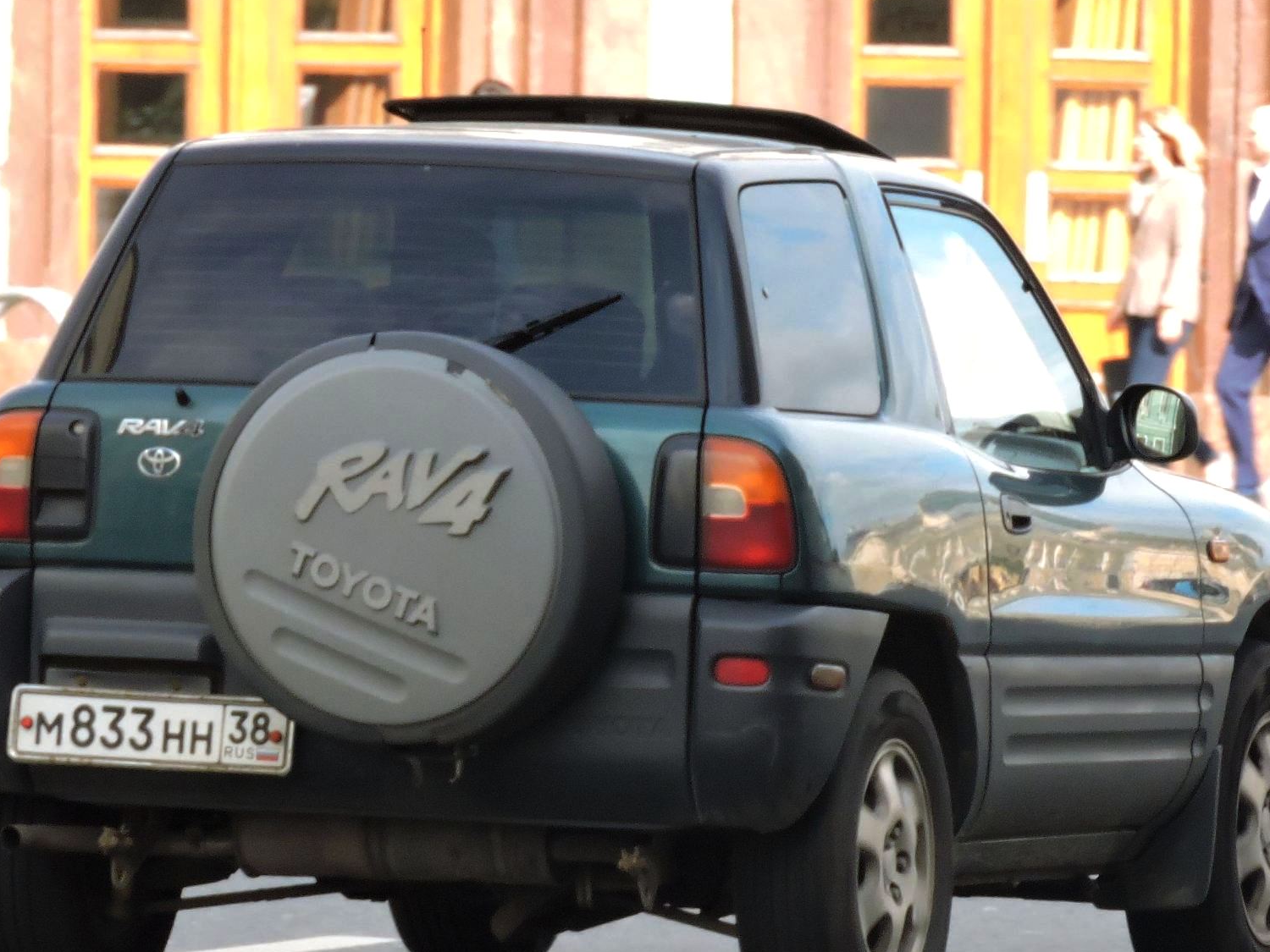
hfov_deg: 5.0
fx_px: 14675
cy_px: 466
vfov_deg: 3.7
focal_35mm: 400
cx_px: 613
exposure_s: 1/250
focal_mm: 53.7
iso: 280
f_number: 5.5
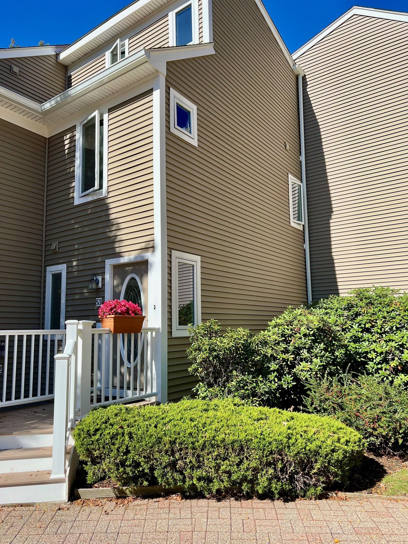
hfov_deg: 53.1
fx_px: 409
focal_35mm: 26
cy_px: 272
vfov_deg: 67.3
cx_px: 204
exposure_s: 1/3704
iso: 50
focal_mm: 5.7
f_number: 1.5
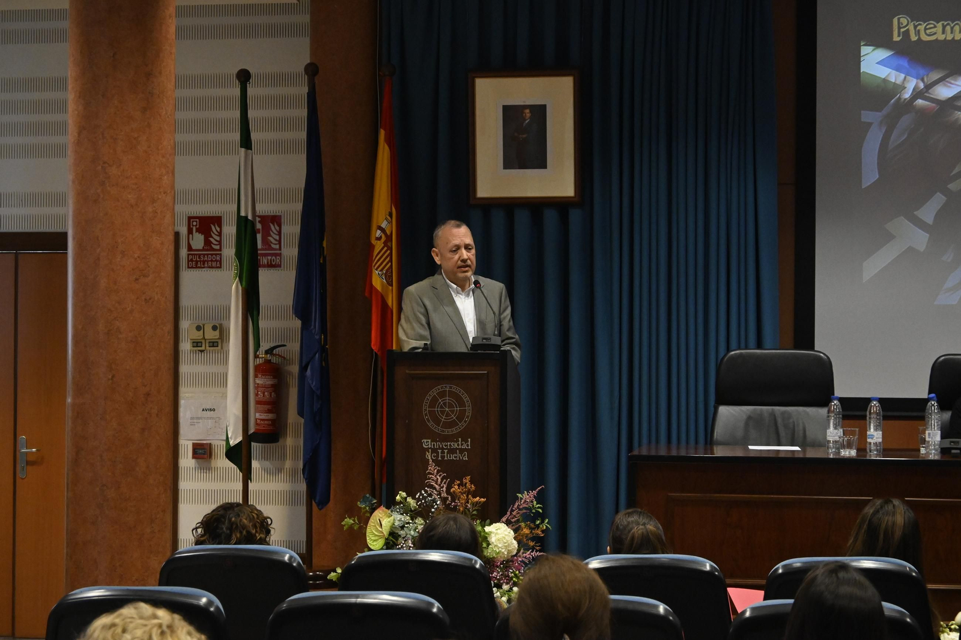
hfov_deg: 27.0
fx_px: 2002
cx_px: 480
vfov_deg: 18.2
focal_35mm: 75
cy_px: 320
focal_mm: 50
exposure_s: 1/100
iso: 4000
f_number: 6.3
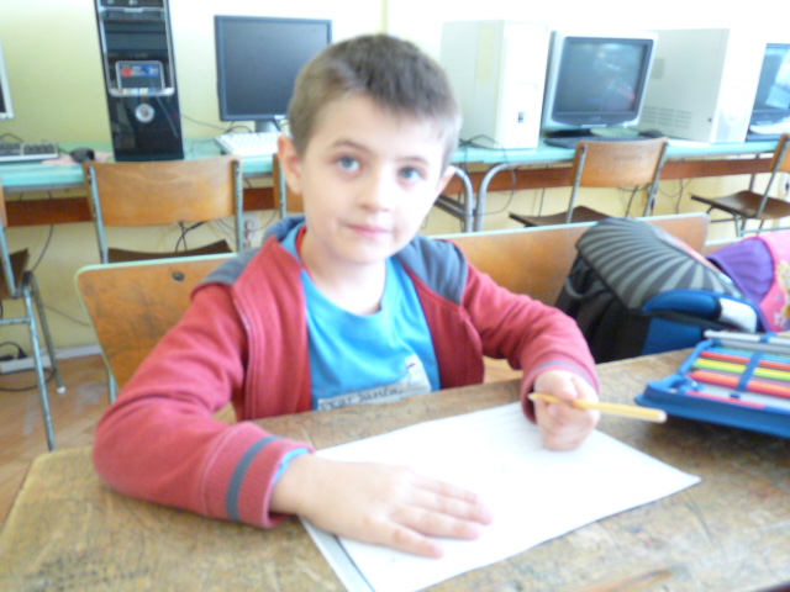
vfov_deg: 51.4
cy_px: 296
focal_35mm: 27
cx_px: 395
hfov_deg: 65.3
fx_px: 616
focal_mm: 4.8
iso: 400
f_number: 2.8
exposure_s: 1/30
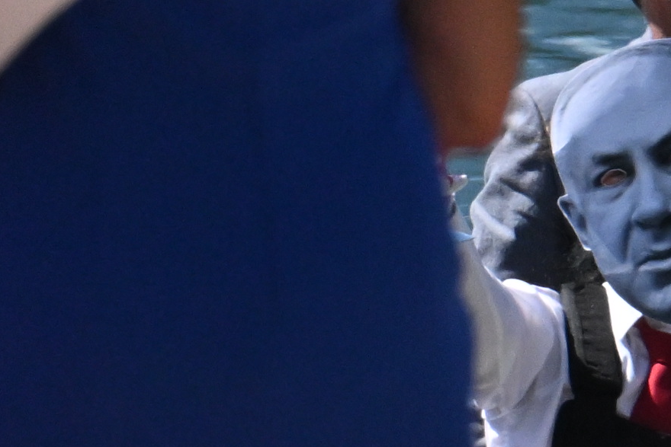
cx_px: 78
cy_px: 67
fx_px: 72121
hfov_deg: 0.5
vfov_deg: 0.4
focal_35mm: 3869
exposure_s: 1/1600
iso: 1600
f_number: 16
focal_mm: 550
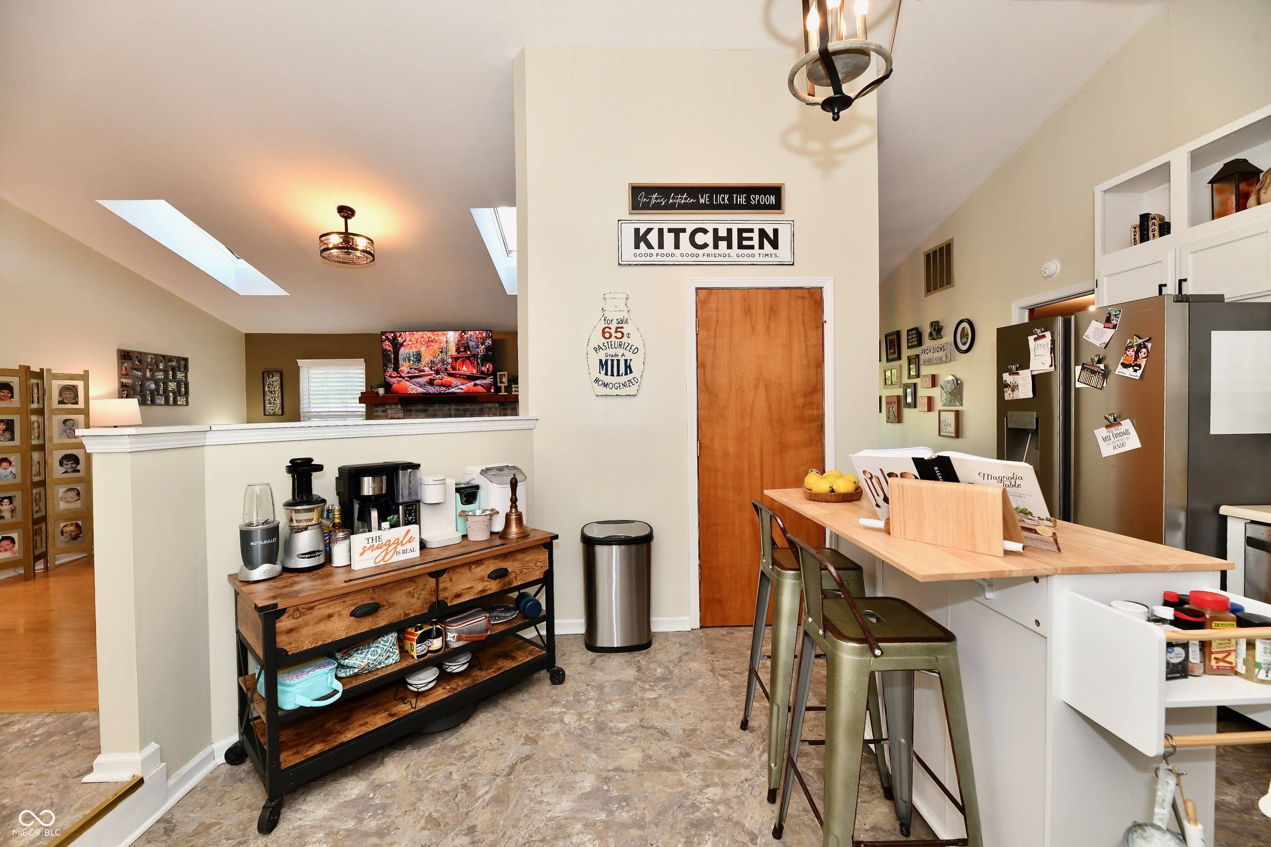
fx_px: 494
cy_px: 424
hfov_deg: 104.3
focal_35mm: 14
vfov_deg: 81.2
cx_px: 636
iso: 640
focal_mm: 14
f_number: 6.3
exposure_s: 1/60
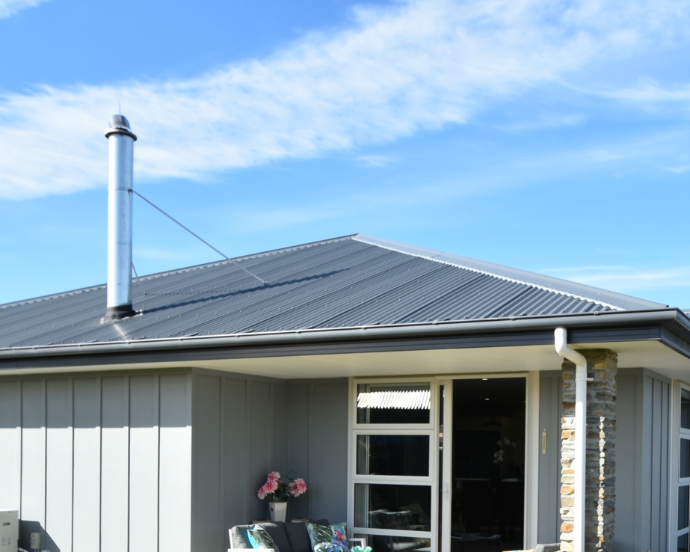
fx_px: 837
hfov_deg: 44.2
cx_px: 452
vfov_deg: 34.9
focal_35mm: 41
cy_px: 472
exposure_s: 1/400
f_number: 10
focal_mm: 14
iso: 200
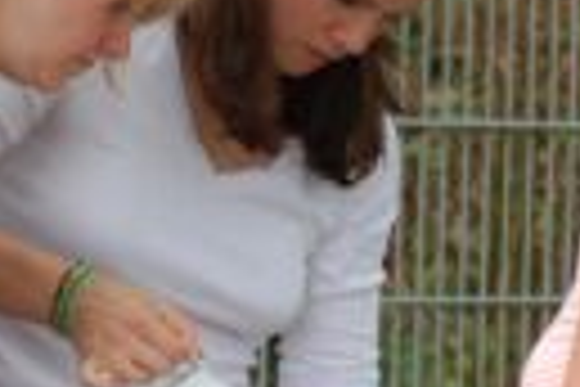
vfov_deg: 1.5
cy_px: 243
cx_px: 357
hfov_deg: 2.3
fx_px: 14386
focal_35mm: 893
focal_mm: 170
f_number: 4.8
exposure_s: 1/500
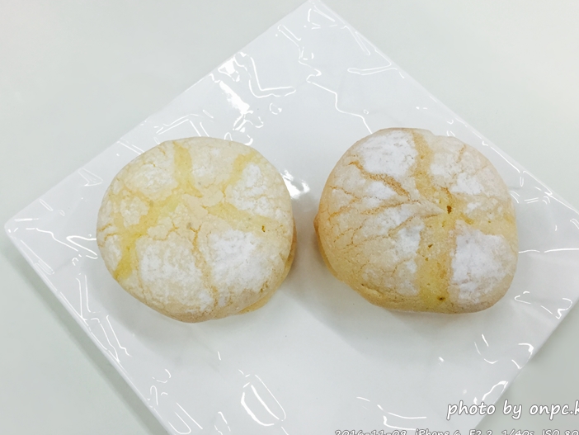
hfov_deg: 58.3
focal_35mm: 31
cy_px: 210
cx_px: 290
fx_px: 519
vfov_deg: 45.5
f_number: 2.2
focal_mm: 4.15
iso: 40
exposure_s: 1/40
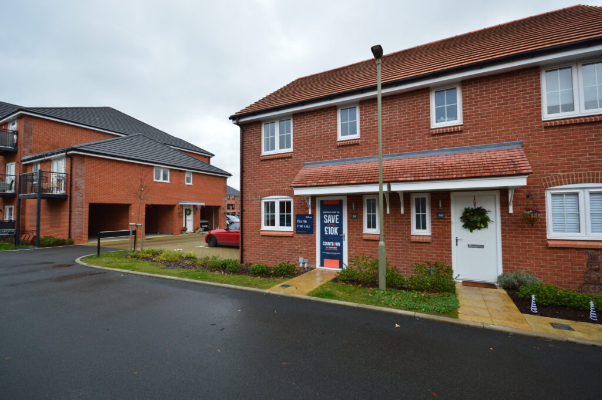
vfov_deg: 72.0
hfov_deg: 95.0
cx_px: 301
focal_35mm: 16
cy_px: 200
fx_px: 276
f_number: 9
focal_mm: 11
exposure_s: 1/100
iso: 400
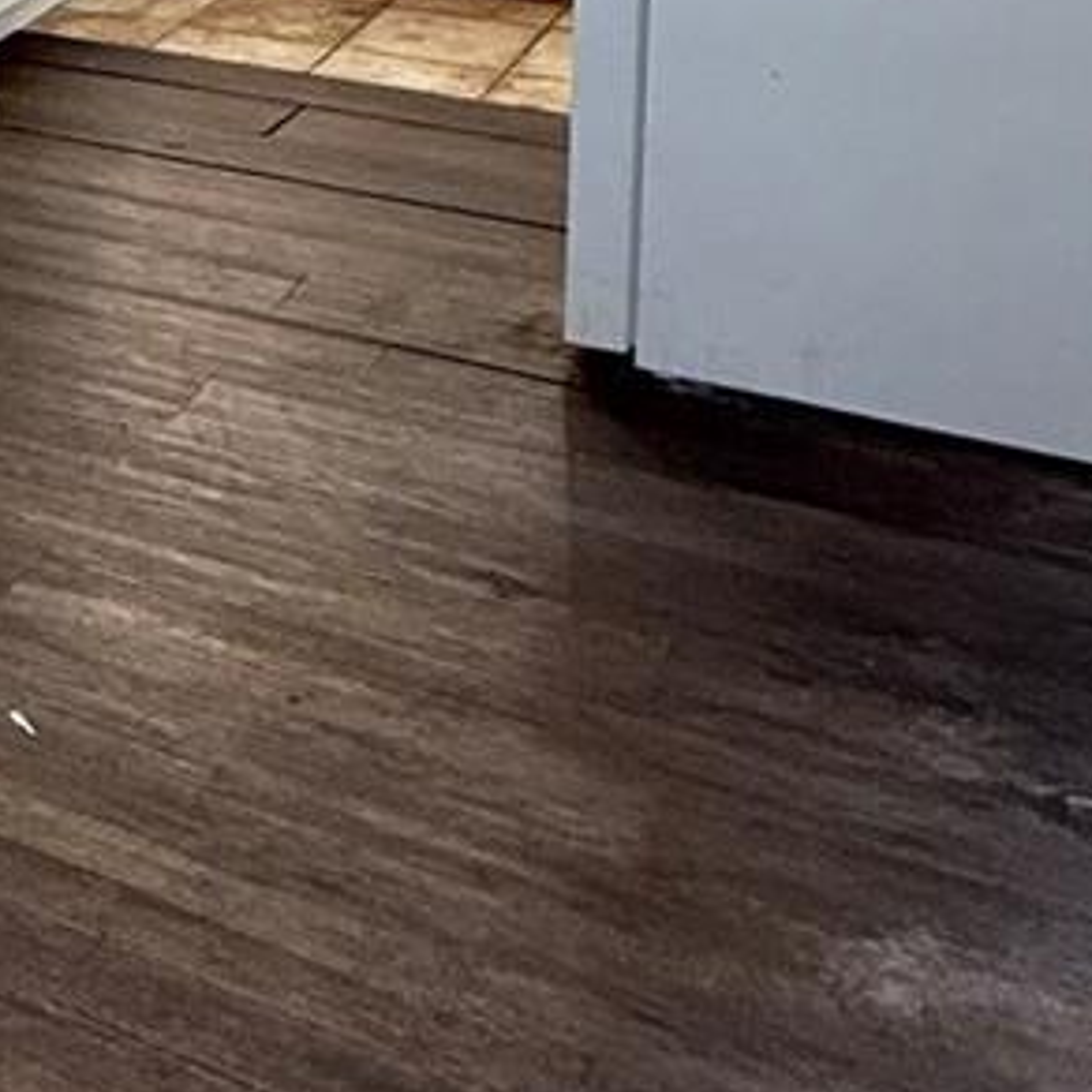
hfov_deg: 21.5
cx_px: -617
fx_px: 2320
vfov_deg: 24.0
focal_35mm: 65
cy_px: -236
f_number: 2.2
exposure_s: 1/99
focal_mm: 2.22
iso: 250
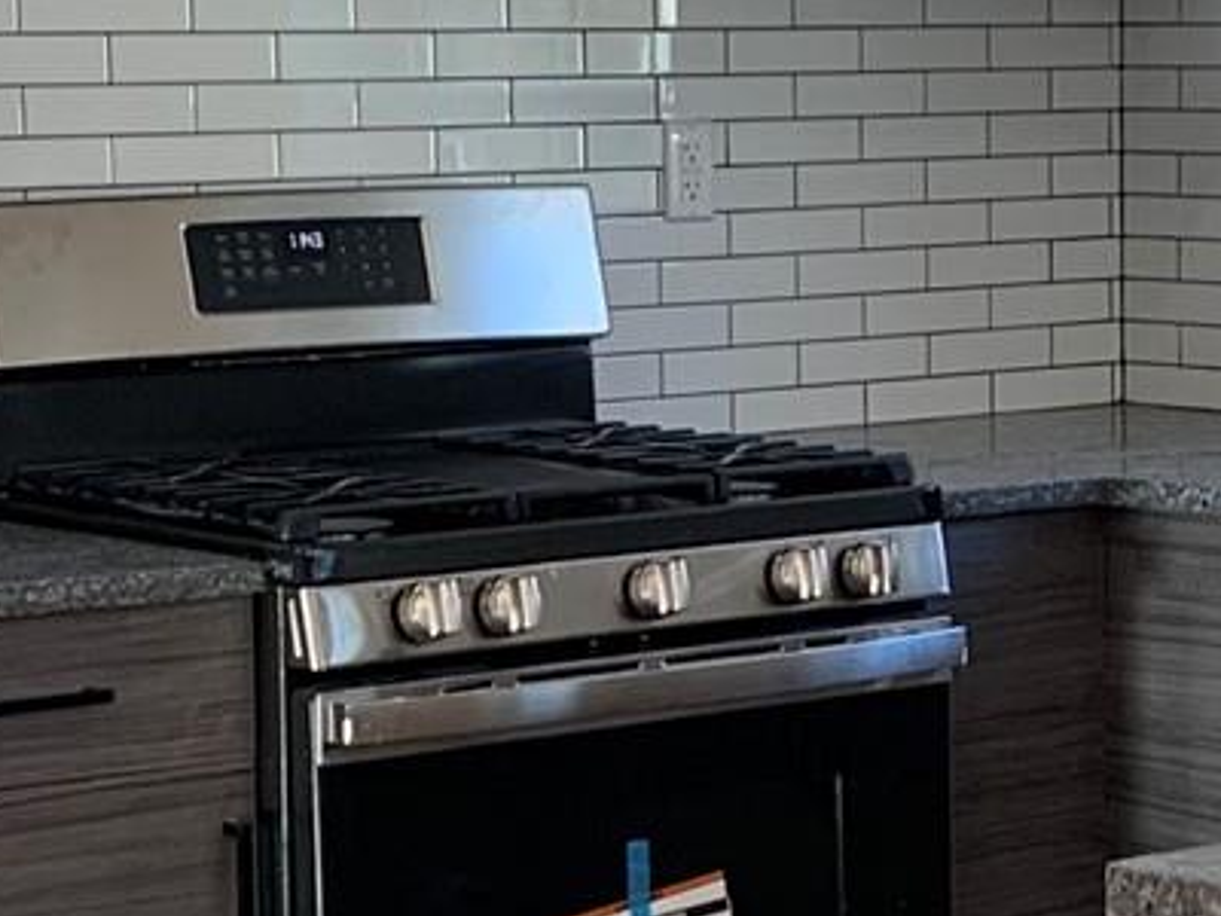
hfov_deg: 14.7
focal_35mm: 133
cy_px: 623
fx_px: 4691
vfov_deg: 11.1
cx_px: 1102
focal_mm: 4.25
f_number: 1.8
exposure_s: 1/120
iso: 64
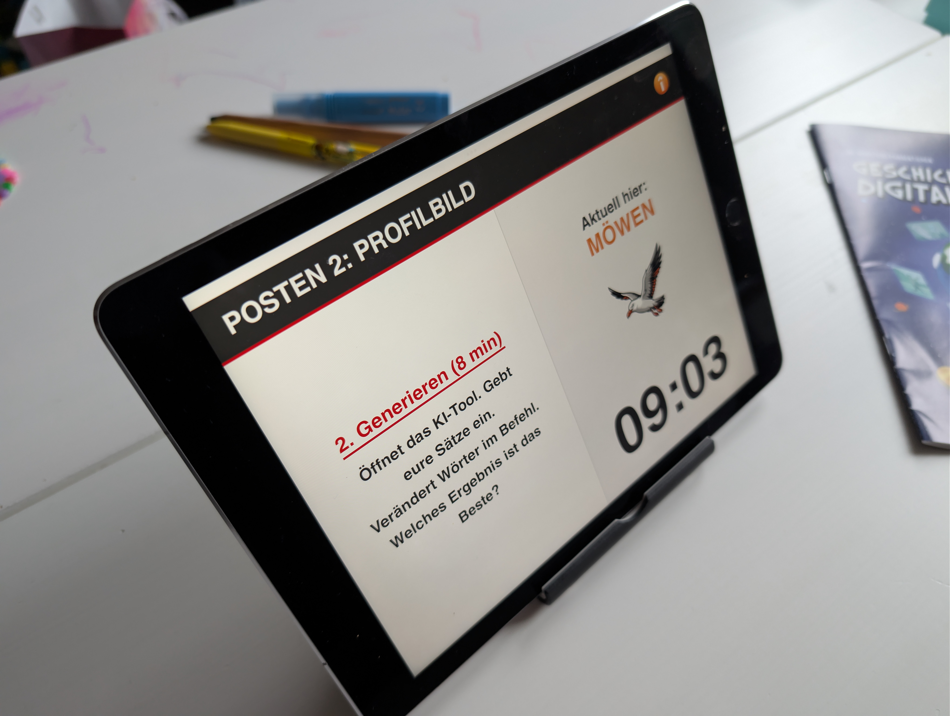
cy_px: 358
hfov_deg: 71.5
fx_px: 660
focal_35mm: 24
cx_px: 475
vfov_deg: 56.9
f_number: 1.68
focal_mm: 6.9
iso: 282
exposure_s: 1/39
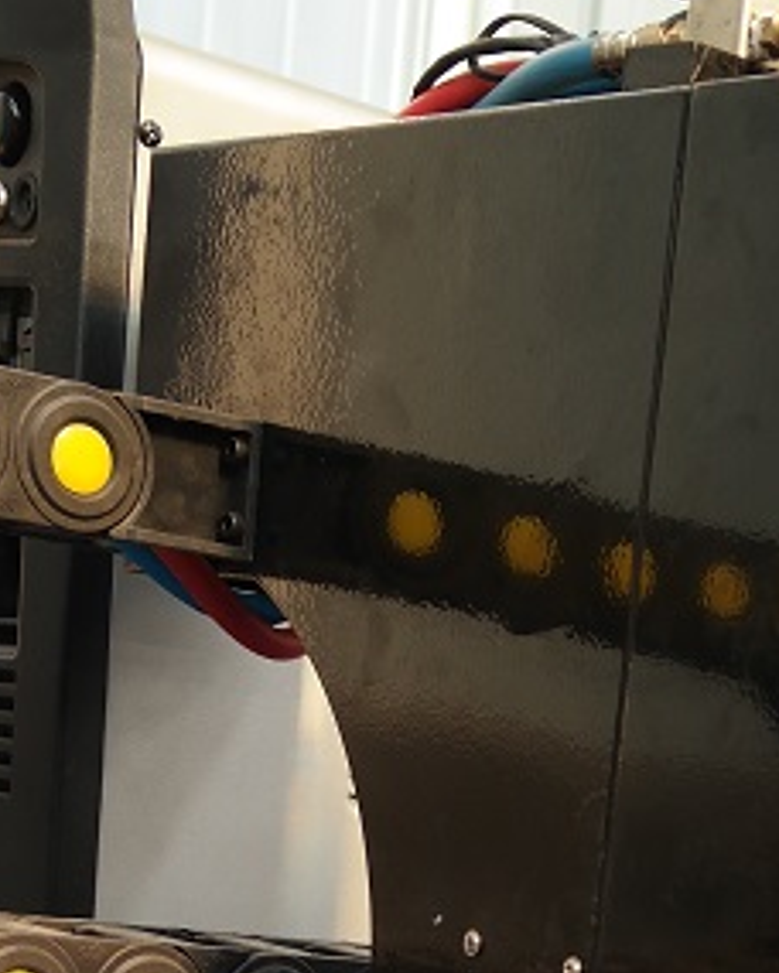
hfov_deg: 15.7
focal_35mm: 95
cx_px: 892
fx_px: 2738
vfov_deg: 18.0
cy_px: 1468
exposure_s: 1/60
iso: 200
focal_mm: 20
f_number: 3.5
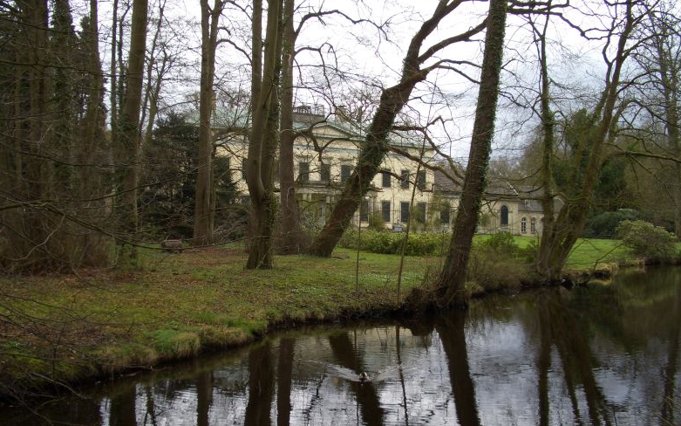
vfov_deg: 33.6
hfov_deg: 51.5
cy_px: 222
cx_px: 338
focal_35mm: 38
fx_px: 705
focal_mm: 5.8
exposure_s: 1/160
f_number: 4.3
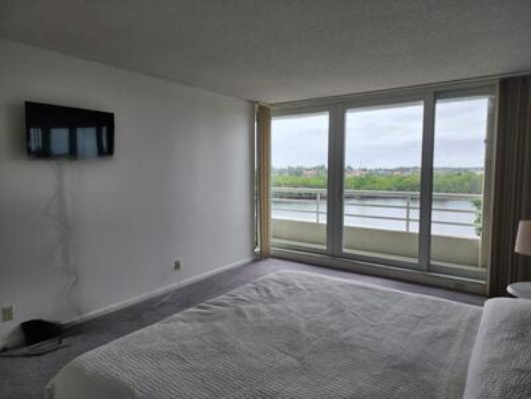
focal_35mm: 23
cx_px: 266
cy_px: 200
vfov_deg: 58.9
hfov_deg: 73.9
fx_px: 353
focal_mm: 6.4
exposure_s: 1/182
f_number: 1.8
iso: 80
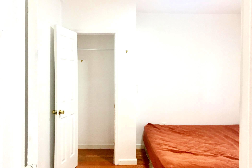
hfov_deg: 58.7
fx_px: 224
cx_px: 125
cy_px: 79
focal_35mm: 32
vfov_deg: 41.1
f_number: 2.2
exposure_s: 1/30
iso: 80
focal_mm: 4.15
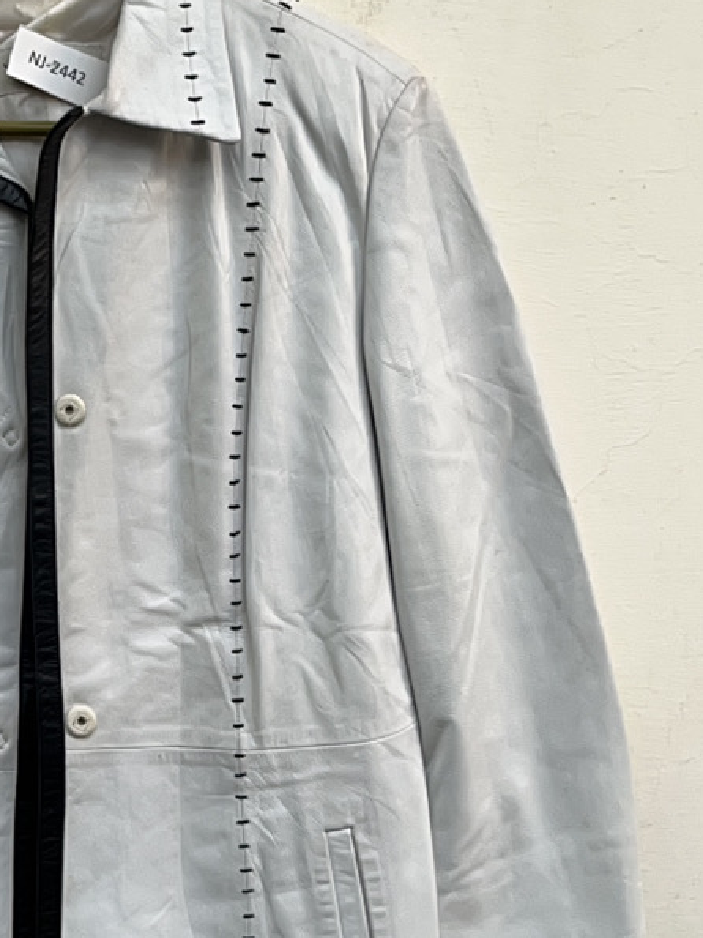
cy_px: 504
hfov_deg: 28.7
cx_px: 90
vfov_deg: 38.9
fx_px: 1327
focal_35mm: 49
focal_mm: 5.1
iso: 32
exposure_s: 1/60
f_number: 1.6
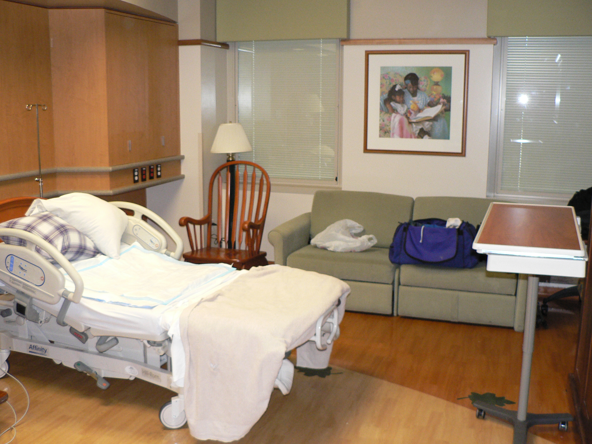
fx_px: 616
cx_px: 296
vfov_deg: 39.7
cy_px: 222
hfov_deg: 51.4
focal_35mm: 36
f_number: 2.8
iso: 300
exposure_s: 1/60
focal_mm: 6
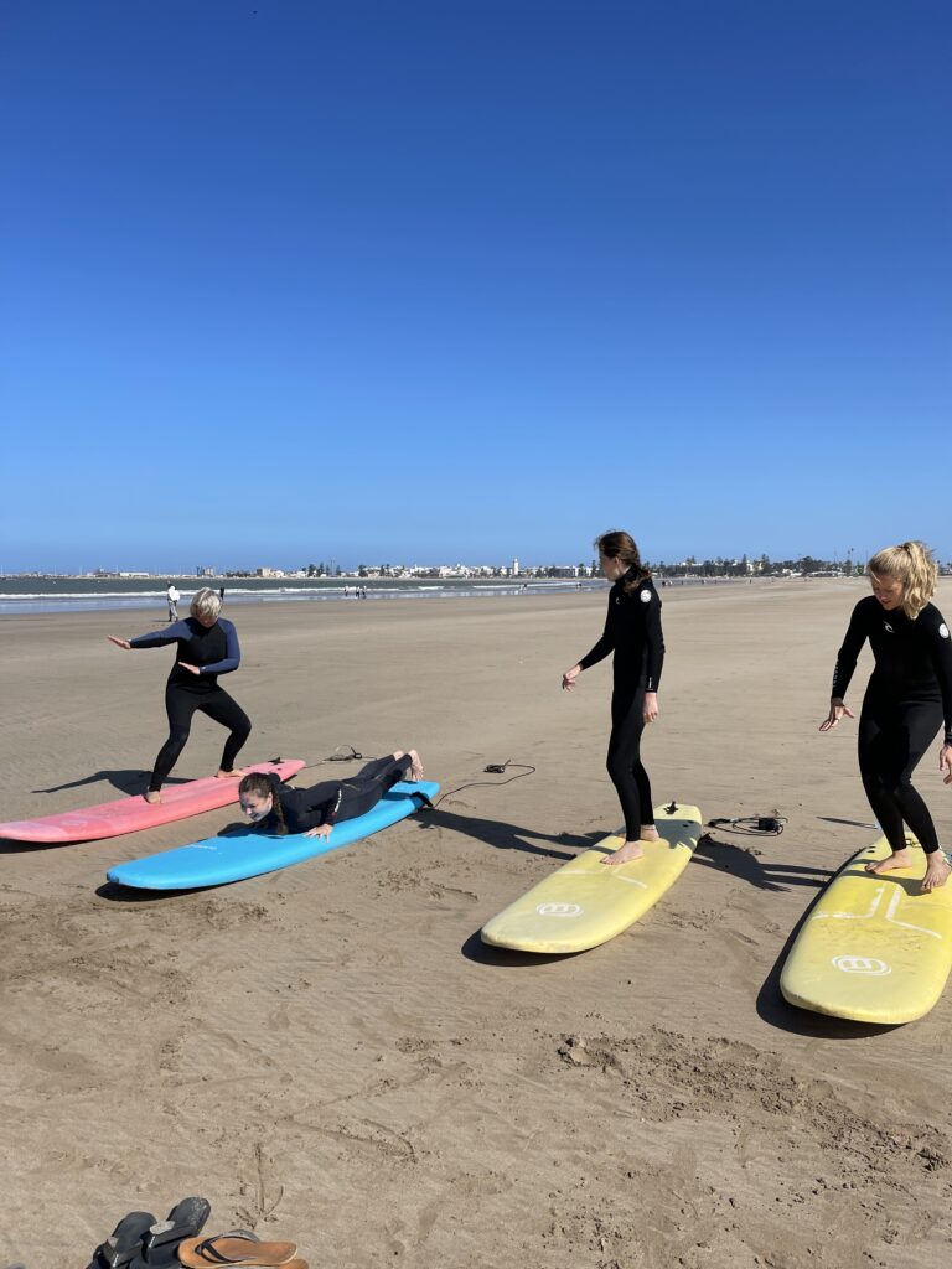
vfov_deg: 67.3
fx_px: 953
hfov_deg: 53.1
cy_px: 634
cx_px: 476
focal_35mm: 26
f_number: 1.6
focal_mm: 5.1
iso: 50
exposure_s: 1/7407
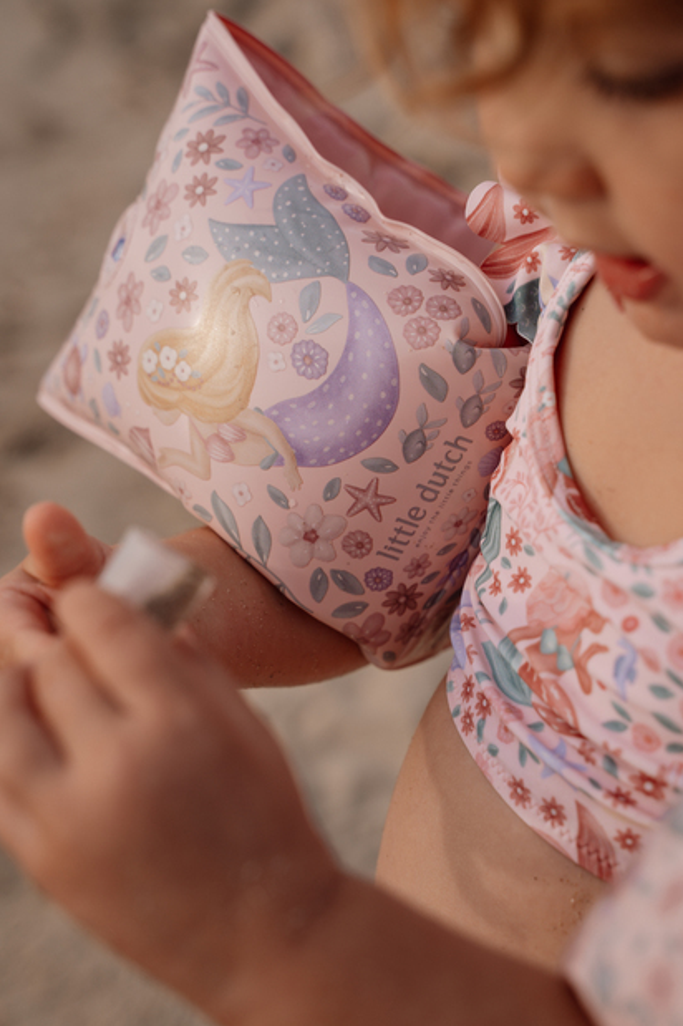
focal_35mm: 62
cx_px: 346
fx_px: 1766
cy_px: 534
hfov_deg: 21.9
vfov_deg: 32.4
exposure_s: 1/500
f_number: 4.5
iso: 100
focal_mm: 59
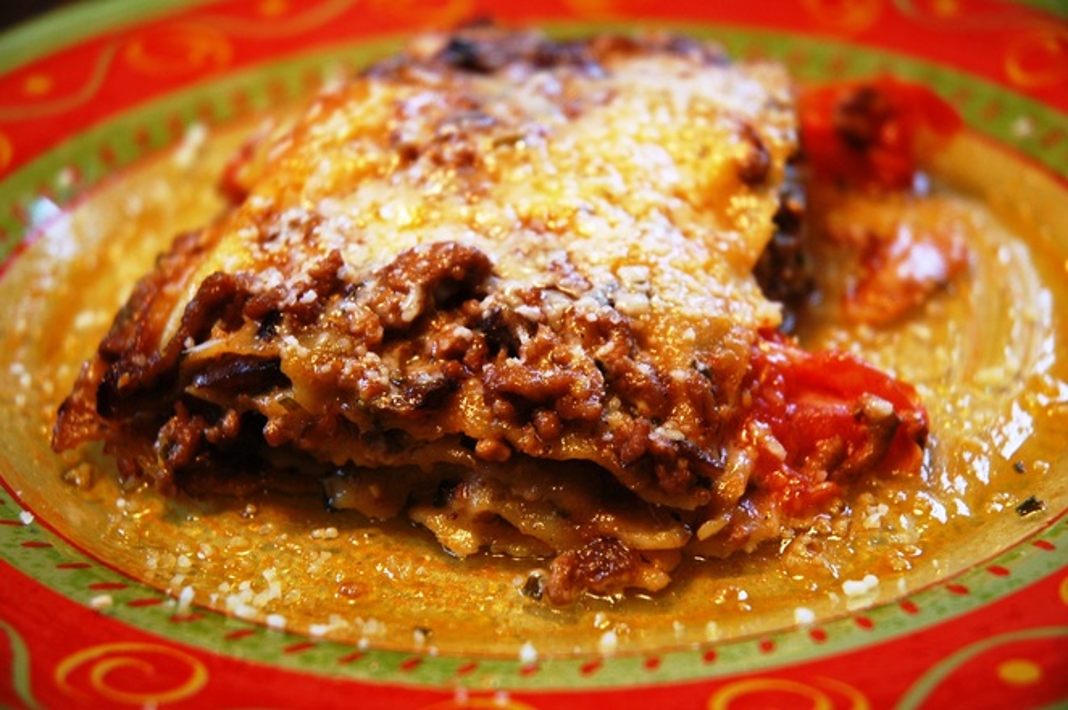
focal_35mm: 105
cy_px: 355
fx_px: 3112
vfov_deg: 13.0
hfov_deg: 19.5
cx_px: 534
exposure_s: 1/80
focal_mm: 70
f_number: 4.5
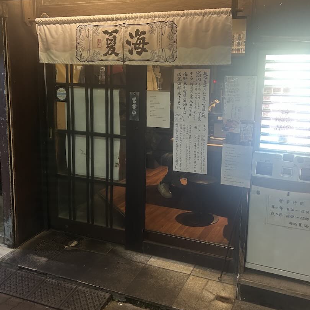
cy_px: 140
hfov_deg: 48.3
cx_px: 175
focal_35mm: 34
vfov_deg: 48.4
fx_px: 344
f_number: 1.5
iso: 160
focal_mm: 5.7
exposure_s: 1/50
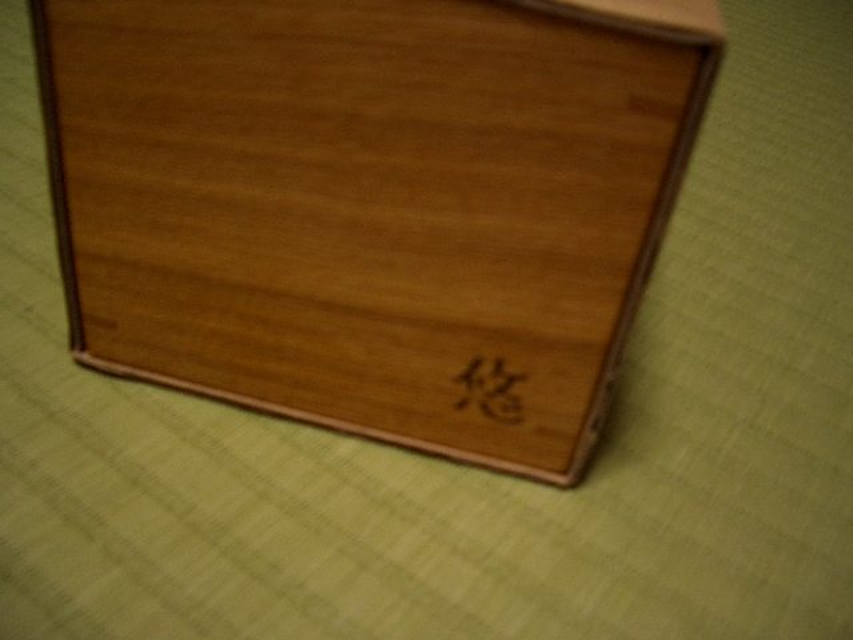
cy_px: 320
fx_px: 862
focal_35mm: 35
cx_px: 426
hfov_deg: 52.6
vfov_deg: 40.7
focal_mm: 5.8
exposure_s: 1/8
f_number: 2.6
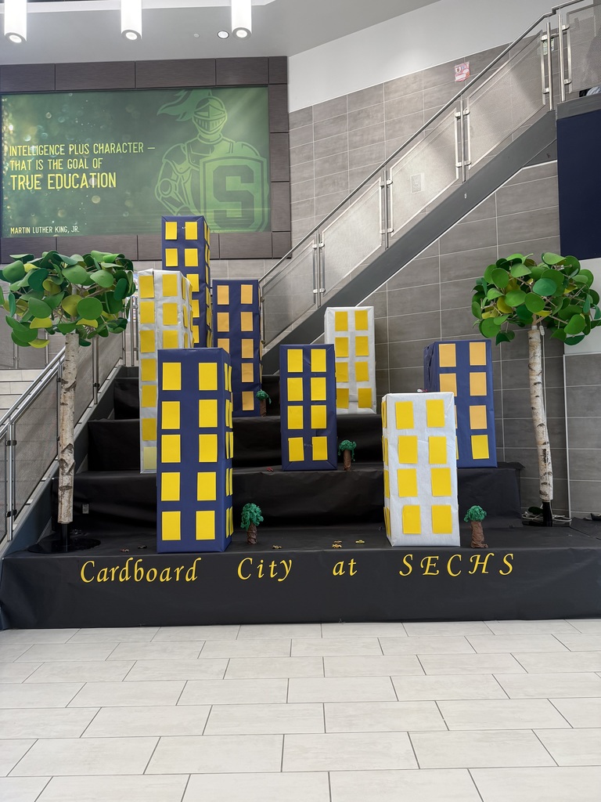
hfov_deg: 56.8
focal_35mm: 24
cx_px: 300
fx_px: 556
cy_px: 401
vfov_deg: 71.6
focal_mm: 6.76
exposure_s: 1/100
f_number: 1.78
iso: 125
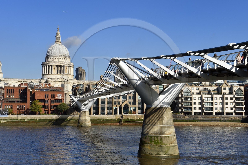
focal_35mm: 60
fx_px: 413
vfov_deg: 22.6
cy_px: 82
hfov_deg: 33.4
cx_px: 124
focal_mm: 60
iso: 200
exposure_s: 1/250
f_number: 14
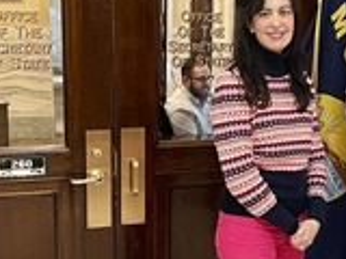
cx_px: 186
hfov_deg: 22.2
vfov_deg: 16.6
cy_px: 215
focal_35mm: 88
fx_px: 880
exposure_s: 1/40
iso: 400
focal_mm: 5.7
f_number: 1.5
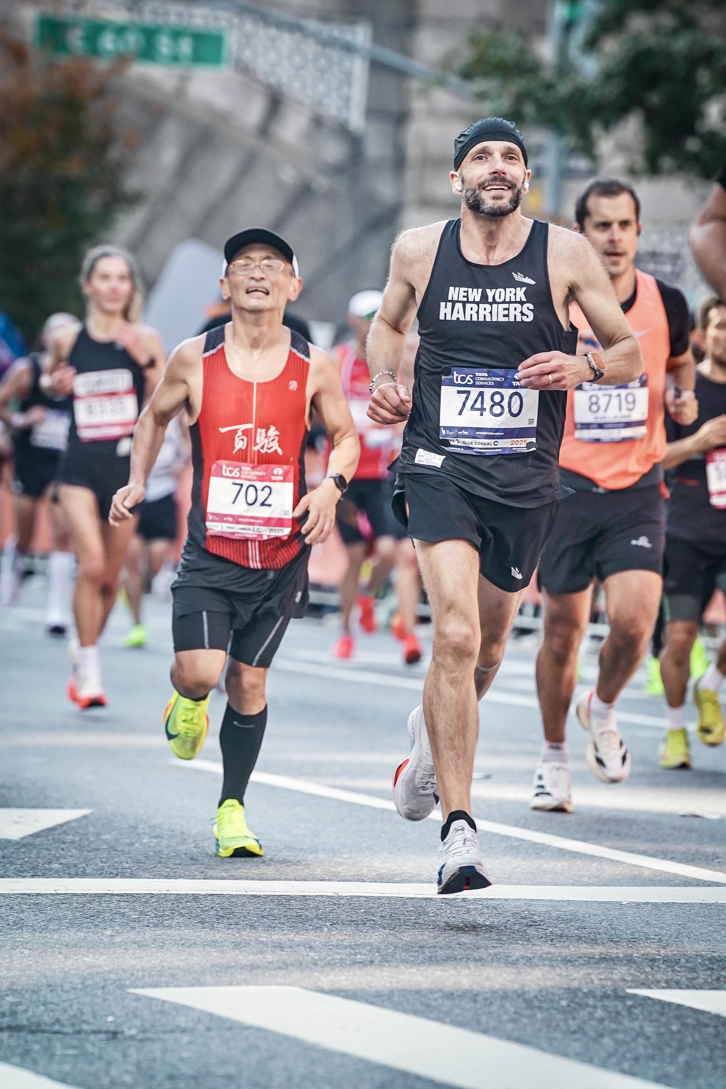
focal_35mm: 259
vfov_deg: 8.0
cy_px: 544
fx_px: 7835
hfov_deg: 5.3
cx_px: 363
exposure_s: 1/1000
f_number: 4
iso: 1250
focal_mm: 173
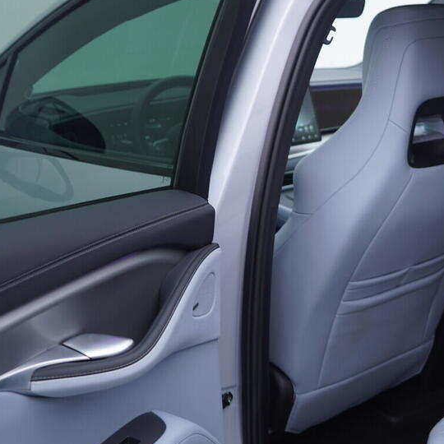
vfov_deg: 29.5
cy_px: 263
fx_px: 842
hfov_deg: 28.5
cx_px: 390
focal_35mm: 58
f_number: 3.2
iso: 125
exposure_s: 1/50
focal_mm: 24
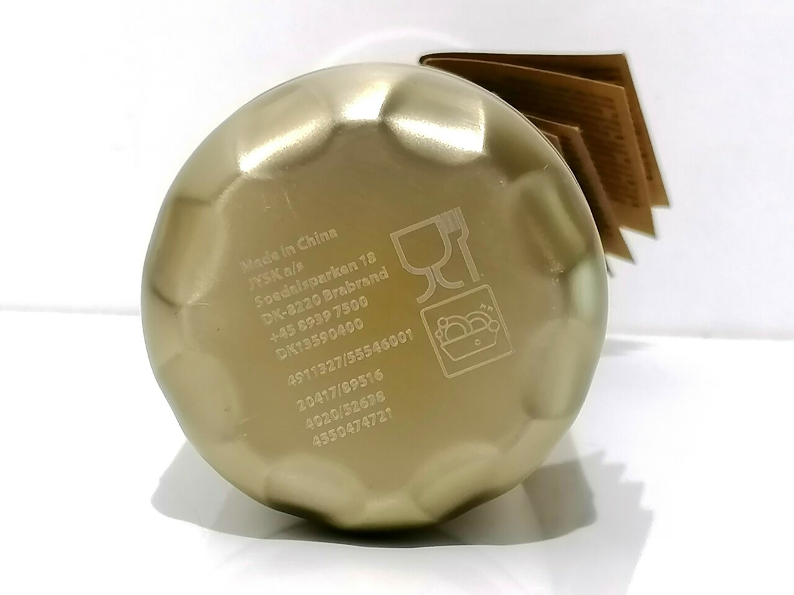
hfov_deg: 21.3
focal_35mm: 92
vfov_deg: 16.1
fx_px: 2110
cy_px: 298
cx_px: 397
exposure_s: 1/50
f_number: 1.8
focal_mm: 4.75
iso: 200
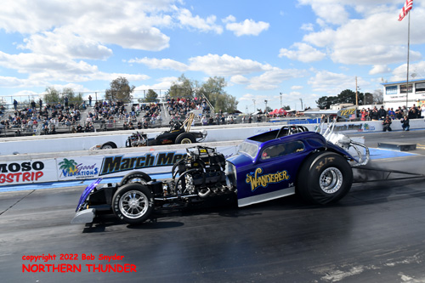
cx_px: 212
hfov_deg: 73.8
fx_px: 283
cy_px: 142
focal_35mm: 24
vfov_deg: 53.1
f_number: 5.6
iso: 160
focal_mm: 16
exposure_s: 1/1000
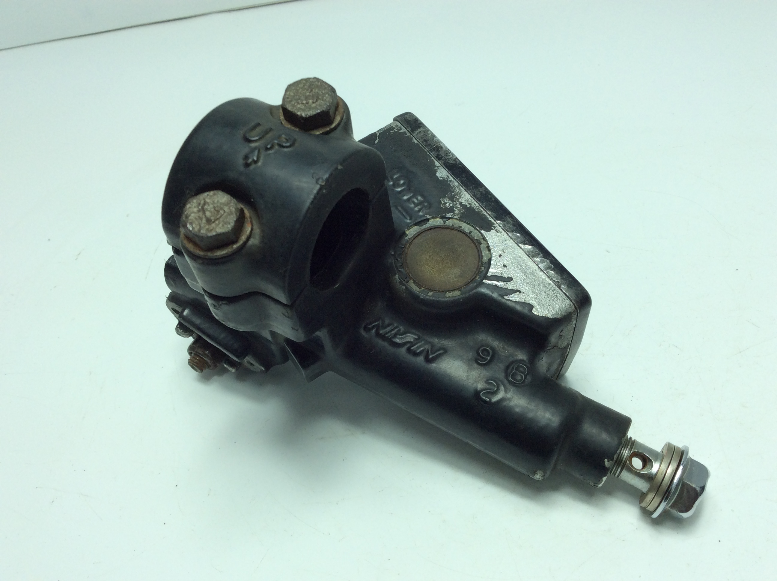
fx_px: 717
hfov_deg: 56.9
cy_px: 290
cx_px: 388
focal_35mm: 32
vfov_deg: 44.1
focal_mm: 3.3
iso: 32
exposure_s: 1/417
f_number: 2.4
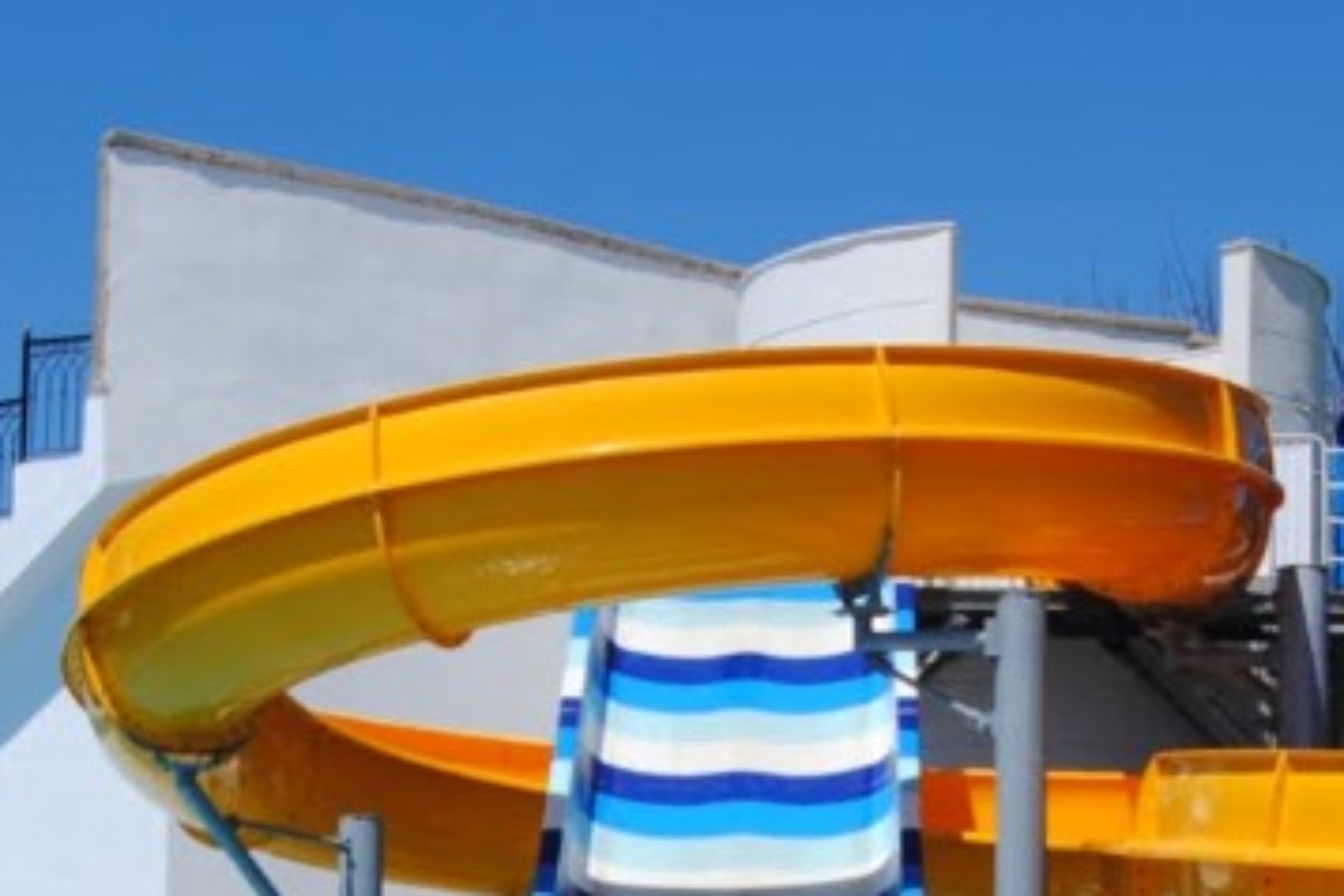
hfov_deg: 19.2
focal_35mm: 106
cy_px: 1224
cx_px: 858
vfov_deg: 12.5
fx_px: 3957
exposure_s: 1/320
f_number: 9
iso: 100
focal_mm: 22
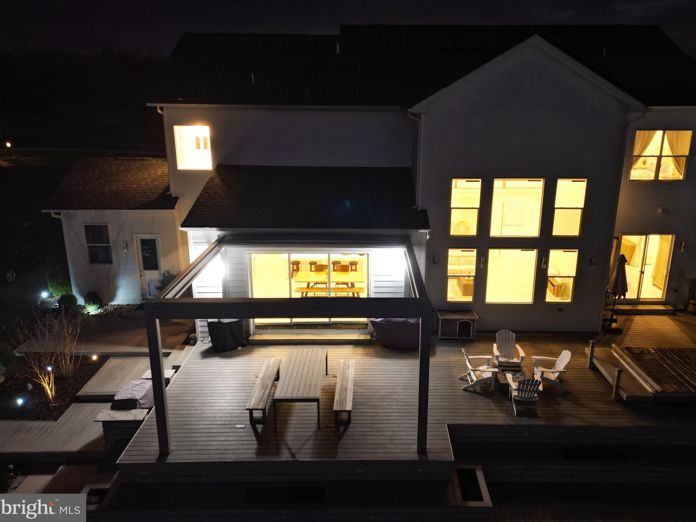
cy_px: 241
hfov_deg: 67.2
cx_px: 371
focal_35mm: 26
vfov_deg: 53.0
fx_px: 523
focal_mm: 6.72
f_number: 1.7
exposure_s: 1/10
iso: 940
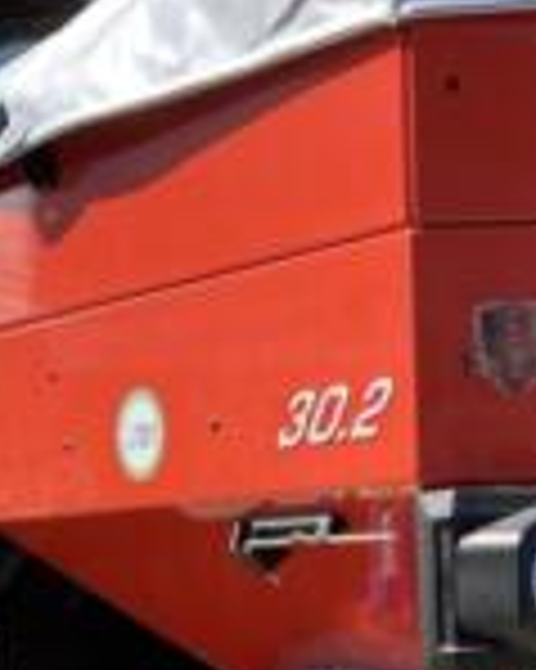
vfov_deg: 20.4
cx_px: 613
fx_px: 1826
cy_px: 609
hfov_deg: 16.1
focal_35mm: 92
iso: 20
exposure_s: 1/857
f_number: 1.8
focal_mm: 3.99
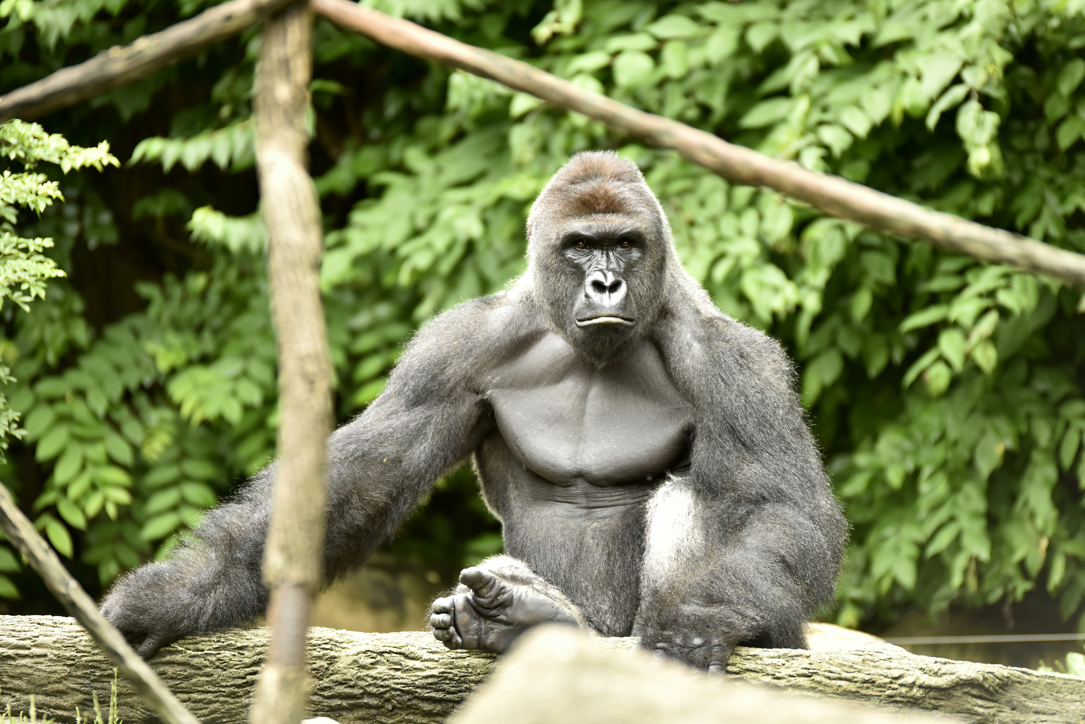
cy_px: 362
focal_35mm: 270
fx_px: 8140
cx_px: 542
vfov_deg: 5.1
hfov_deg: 7.6
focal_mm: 270
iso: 400
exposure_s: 1/250
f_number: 3.2
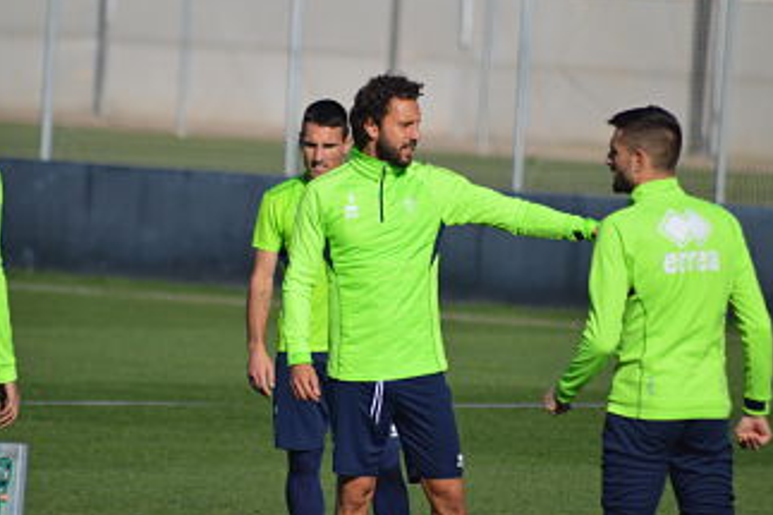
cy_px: 235
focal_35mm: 557
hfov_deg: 3.7
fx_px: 11953
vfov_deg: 2.5
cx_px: 378
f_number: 5.6
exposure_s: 1/2000
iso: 250
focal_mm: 300
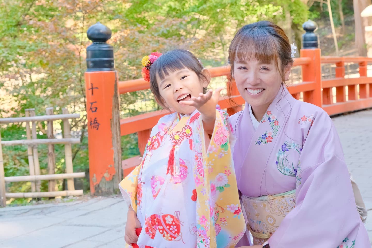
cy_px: 124
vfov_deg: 21.9
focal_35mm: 62
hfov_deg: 32.4
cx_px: 186
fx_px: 641
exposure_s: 1/125
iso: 1600
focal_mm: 41.1
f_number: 6.4
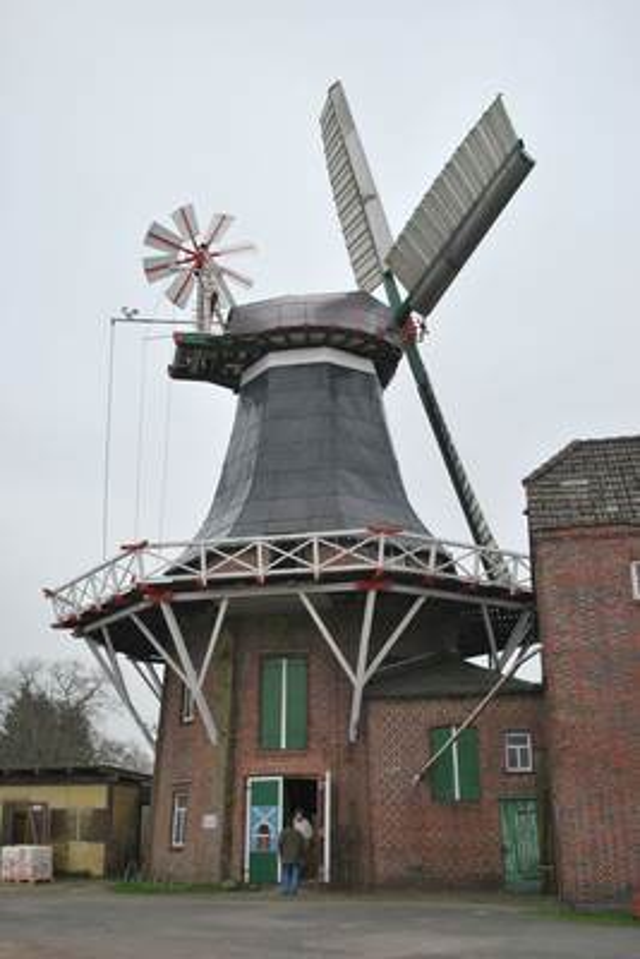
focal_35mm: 36
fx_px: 959
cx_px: 320
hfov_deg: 36.9
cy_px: 480
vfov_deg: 53.1
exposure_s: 1/100
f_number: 4.2
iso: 200
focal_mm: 24
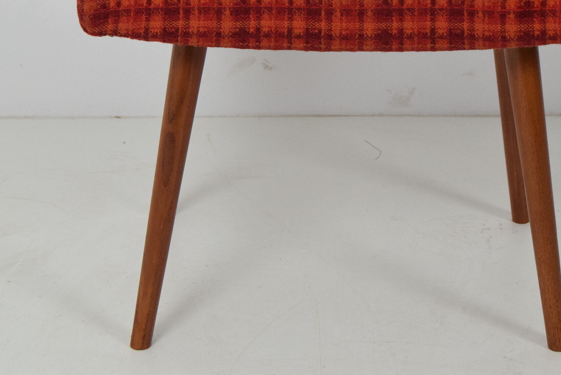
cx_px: 352
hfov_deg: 16.8
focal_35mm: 122
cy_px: 37
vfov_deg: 11.2
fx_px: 1901
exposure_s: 1/200
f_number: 7.1
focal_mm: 45
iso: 1600
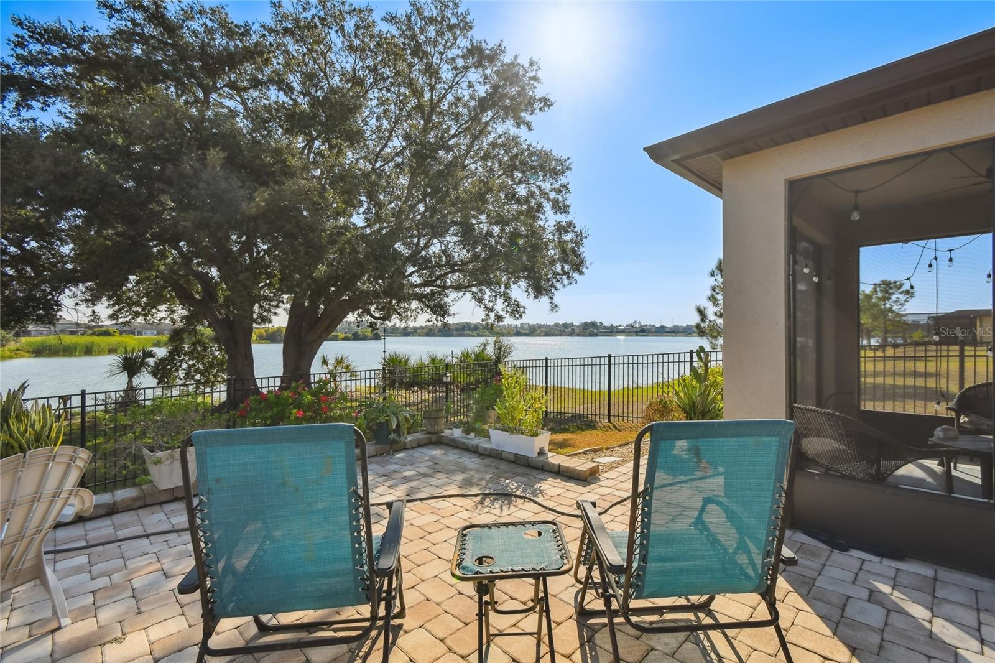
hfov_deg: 100.4
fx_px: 414
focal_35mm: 15
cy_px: 332
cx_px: 498
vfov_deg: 77.3
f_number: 7.1
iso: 100
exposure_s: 1/1000
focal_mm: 10
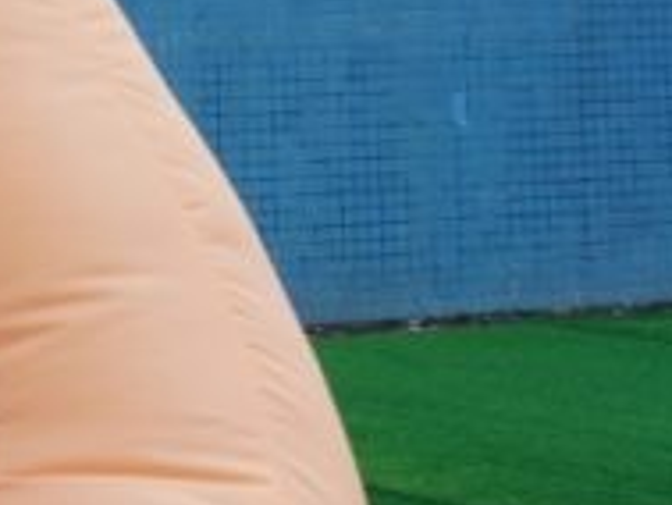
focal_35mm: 125
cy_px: -59
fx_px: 2428
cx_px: -1127
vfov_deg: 11.7
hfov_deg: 11.6
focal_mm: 16
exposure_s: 1/160
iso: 100
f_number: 10
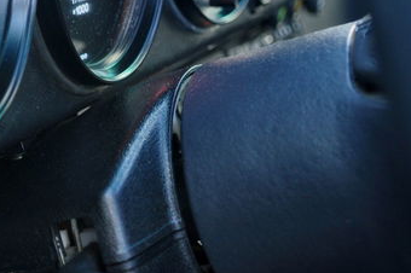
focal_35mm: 88
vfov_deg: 15.1
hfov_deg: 22.6
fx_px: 1004
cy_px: -25
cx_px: 46
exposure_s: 1/15
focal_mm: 26
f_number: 3.8
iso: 500
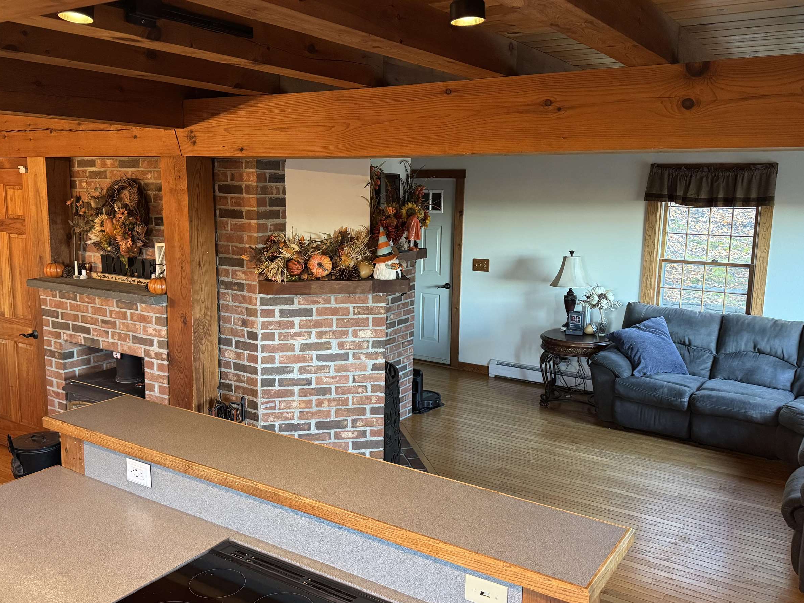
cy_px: 297
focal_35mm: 31
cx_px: 371
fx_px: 720
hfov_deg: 58.3
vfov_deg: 45.4
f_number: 1.78
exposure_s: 1/60
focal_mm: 6.76
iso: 500
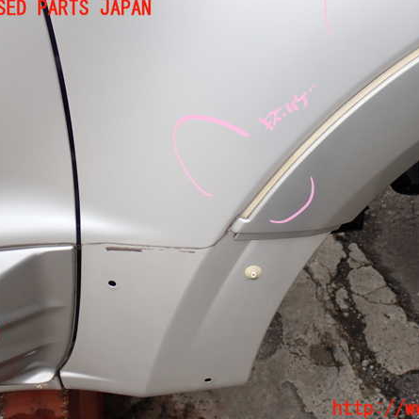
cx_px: 263
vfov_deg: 30.6
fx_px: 767
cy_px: 209
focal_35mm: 56
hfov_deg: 30.4
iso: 100
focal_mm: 8.4
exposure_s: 1/125
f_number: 3.1
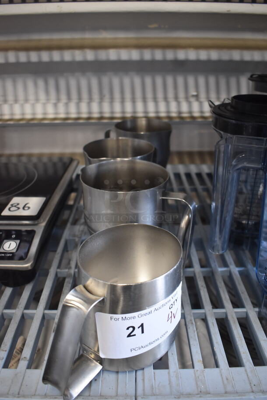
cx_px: 134
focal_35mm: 30
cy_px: 200
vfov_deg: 61.9
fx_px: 333
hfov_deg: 43.7
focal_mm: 20
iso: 1400
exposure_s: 1/60
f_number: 4
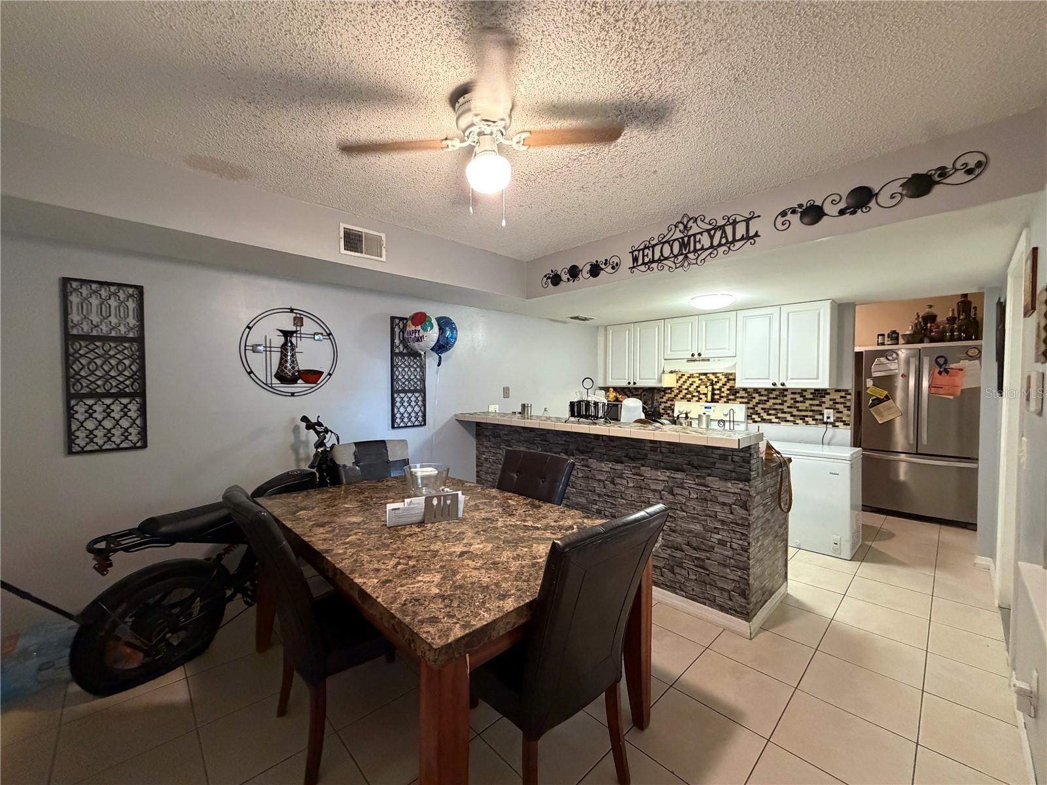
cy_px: 392
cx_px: 524
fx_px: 423
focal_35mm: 14
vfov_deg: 85.7
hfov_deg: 102.1
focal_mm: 2.22
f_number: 2.2
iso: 800
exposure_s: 1/60
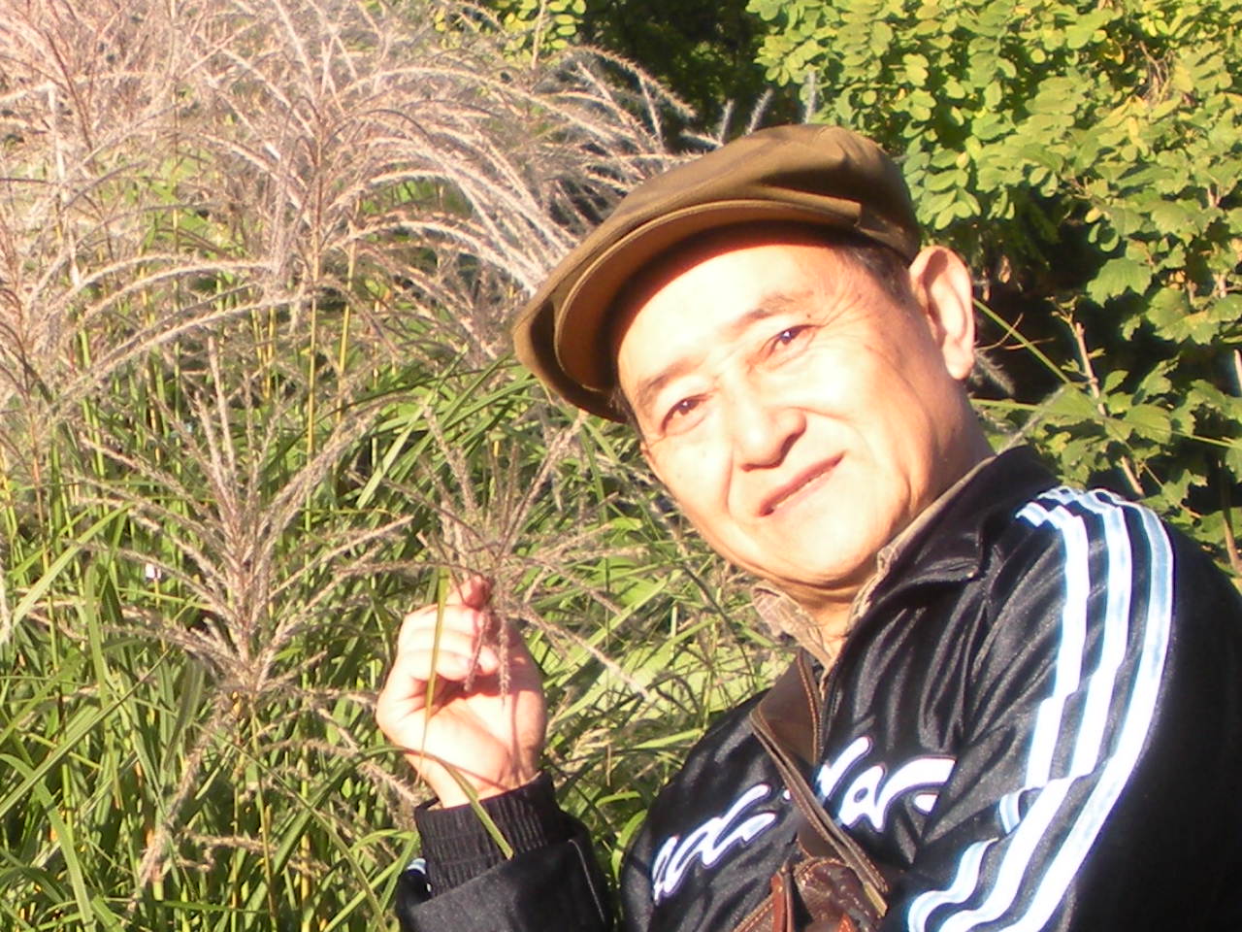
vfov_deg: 39.7
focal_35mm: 36
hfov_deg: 51.4
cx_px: 621
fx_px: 1292
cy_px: 466
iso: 64
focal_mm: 6.3
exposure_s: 1/176
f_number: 3.5
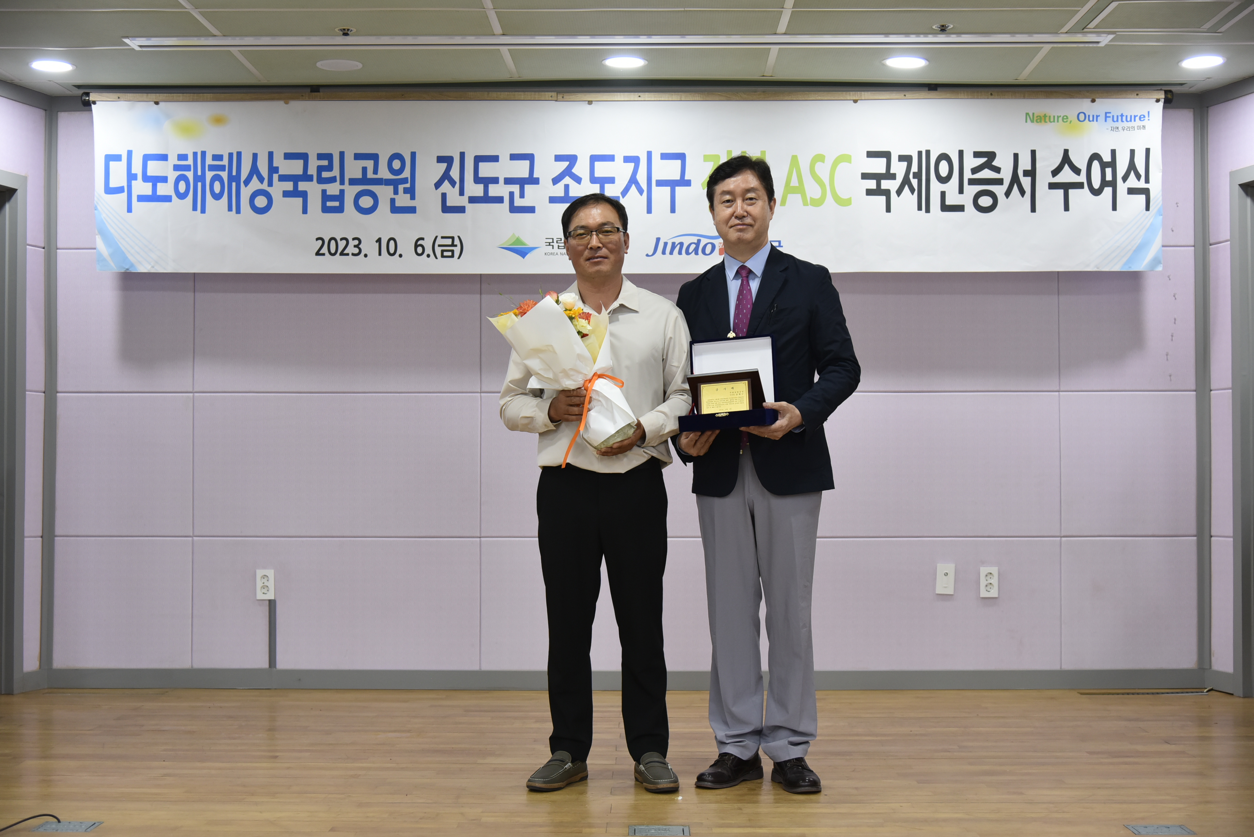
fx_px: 1742
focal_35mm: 50
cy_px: 418
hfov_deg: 39.6
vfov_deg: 27.0
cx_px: 627
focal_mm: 50
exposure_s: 1/100
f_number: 4
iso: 800
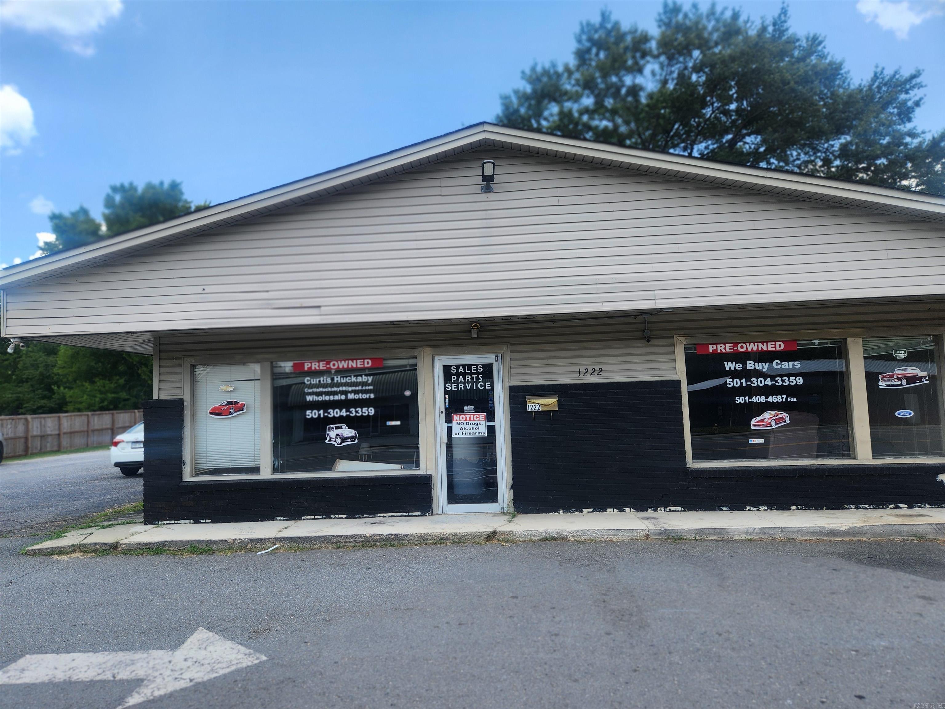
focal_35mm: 23
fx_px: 628
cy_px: 354
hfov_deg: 73.9
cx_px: 472
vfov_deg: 58.9
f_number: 1.8
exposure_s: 1/711
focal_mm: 5.4
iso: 20
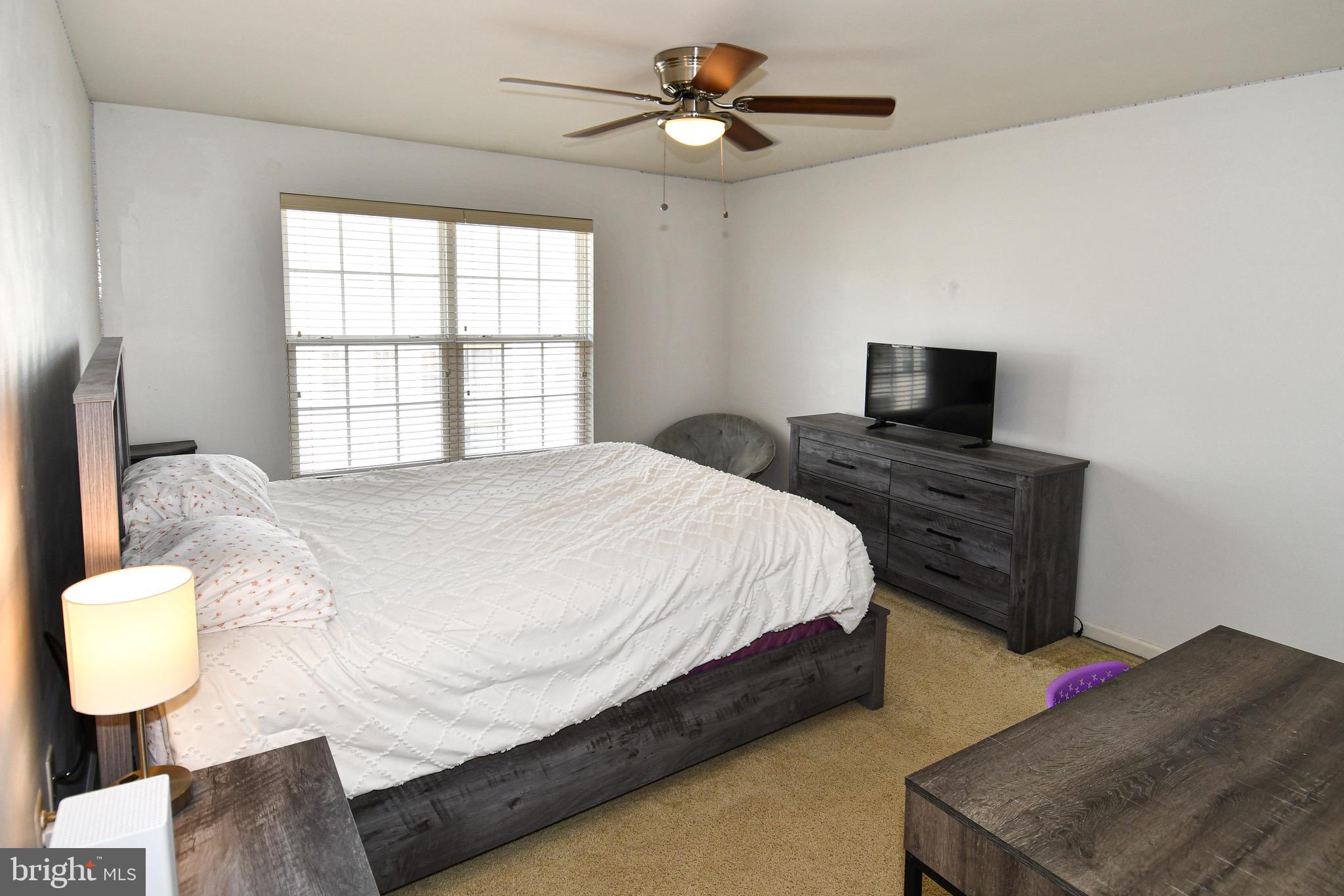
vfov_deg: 67.4
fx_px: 672
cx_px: 672
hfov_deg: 90.0
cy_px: 448
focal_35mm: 18
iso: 200
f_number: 5
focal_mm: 12
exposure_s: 1/100
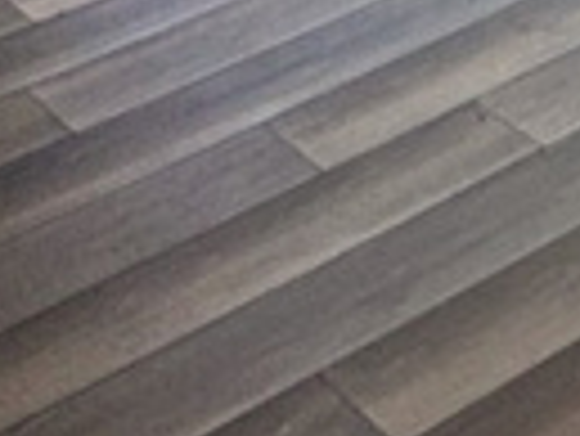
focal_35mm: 111
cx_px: 996
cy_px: -625
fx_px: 1862
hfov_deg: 15.6
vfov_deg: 11.1
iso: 50
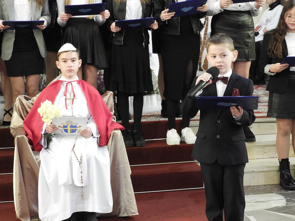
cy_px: 110
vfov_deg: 17.4
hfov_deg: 23.0
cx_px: 148
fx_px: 724
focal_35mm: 85
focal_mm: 15.2
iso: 450
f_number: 4.5
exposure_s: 1/15
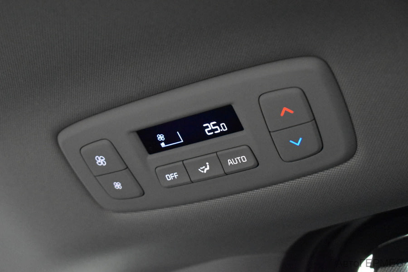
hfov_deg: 28.1
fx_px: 816
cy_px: 136
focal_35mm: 72
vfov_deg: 18.9
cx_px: 204
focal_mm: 48
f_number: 5.3
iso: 9000
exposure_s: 1/60
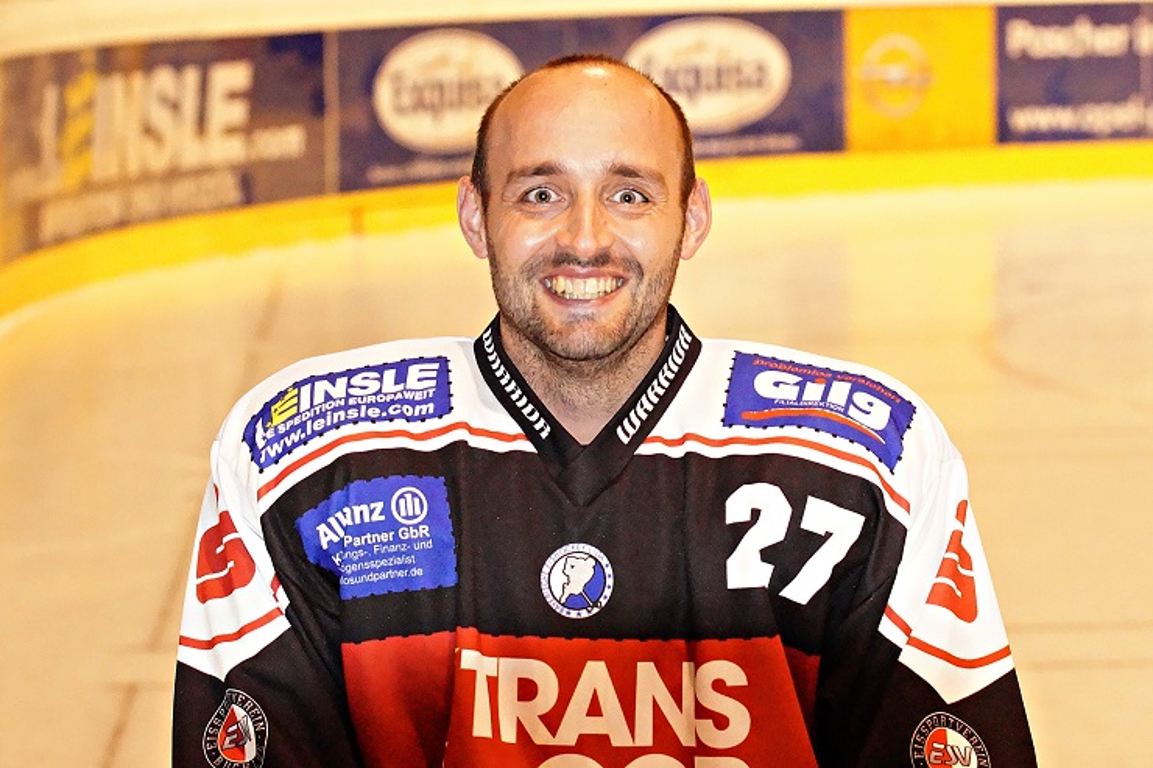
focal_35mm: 105
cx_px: 576
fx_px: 3362
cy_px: 384
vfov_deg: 13.0
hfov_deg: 19.5
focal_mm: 70
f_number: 4.5
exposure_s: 1/160
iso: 6400
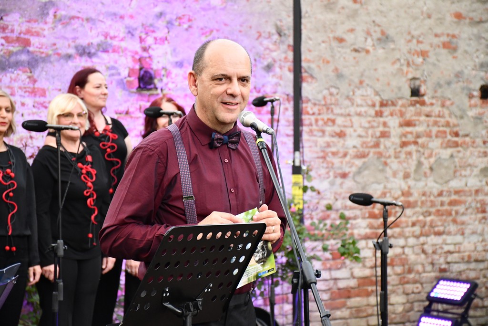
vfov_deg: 10.2
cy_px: 163
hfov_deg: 15.2
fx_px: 1830
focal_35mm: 135
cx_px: 244
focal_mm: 90
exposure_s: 1/250
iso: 2800
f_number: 5.3
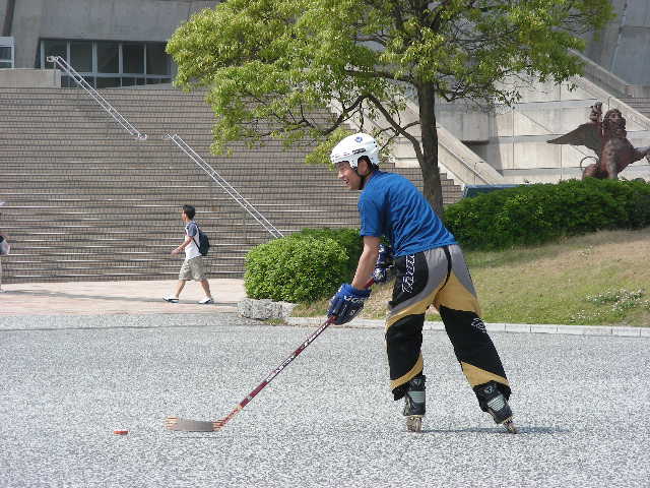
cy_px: 244
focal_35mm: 172
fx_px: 3230
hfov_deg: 11.5
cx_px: 325
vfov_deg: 8.6
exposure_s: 1/303
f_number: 4
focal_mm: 28.7
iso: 50
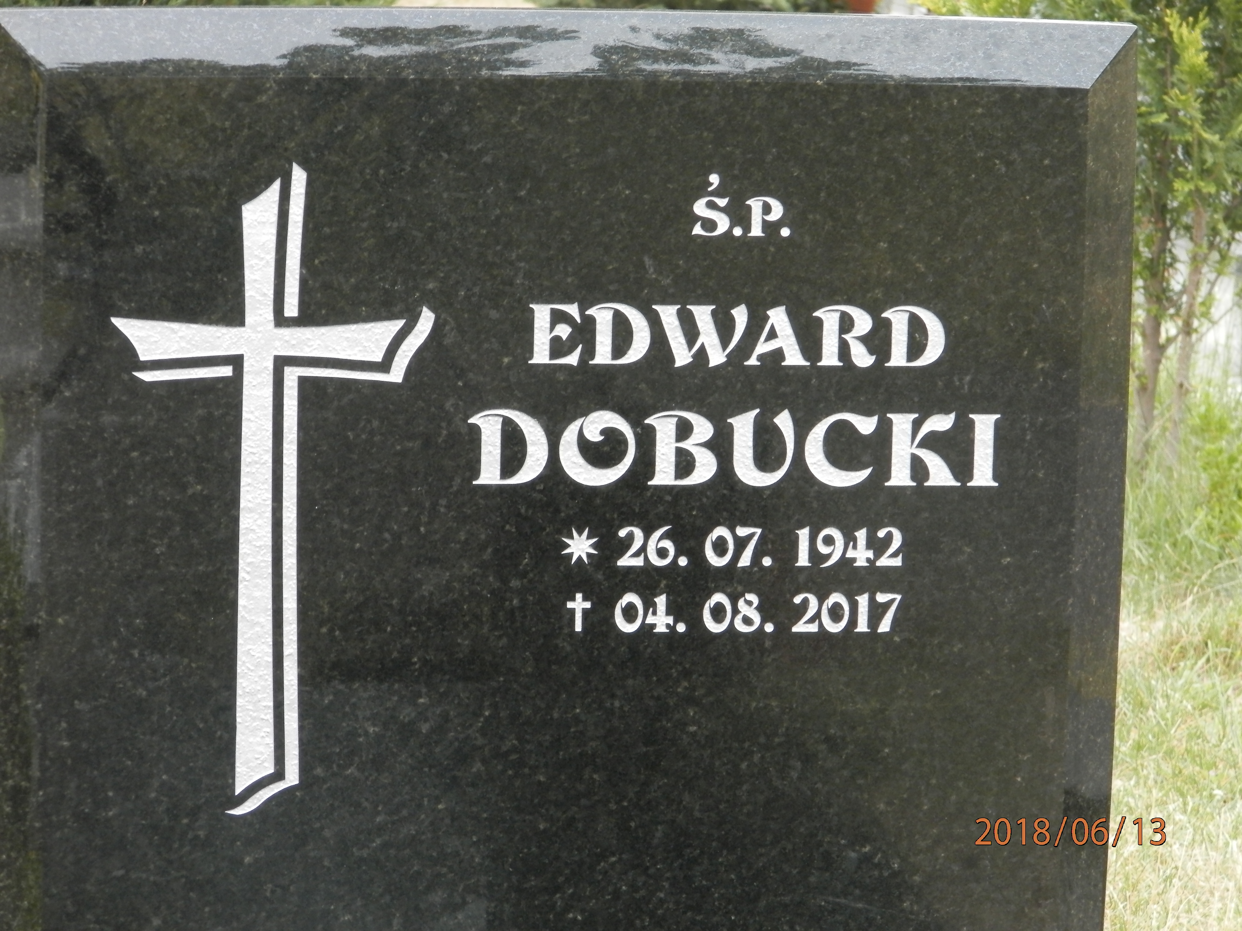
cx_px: 621
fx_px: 5490
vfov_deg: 9.7
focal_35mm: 153
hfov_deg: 12.9
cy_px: 466
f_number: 4.9
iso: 200
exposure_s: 1/30
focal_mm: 27.4
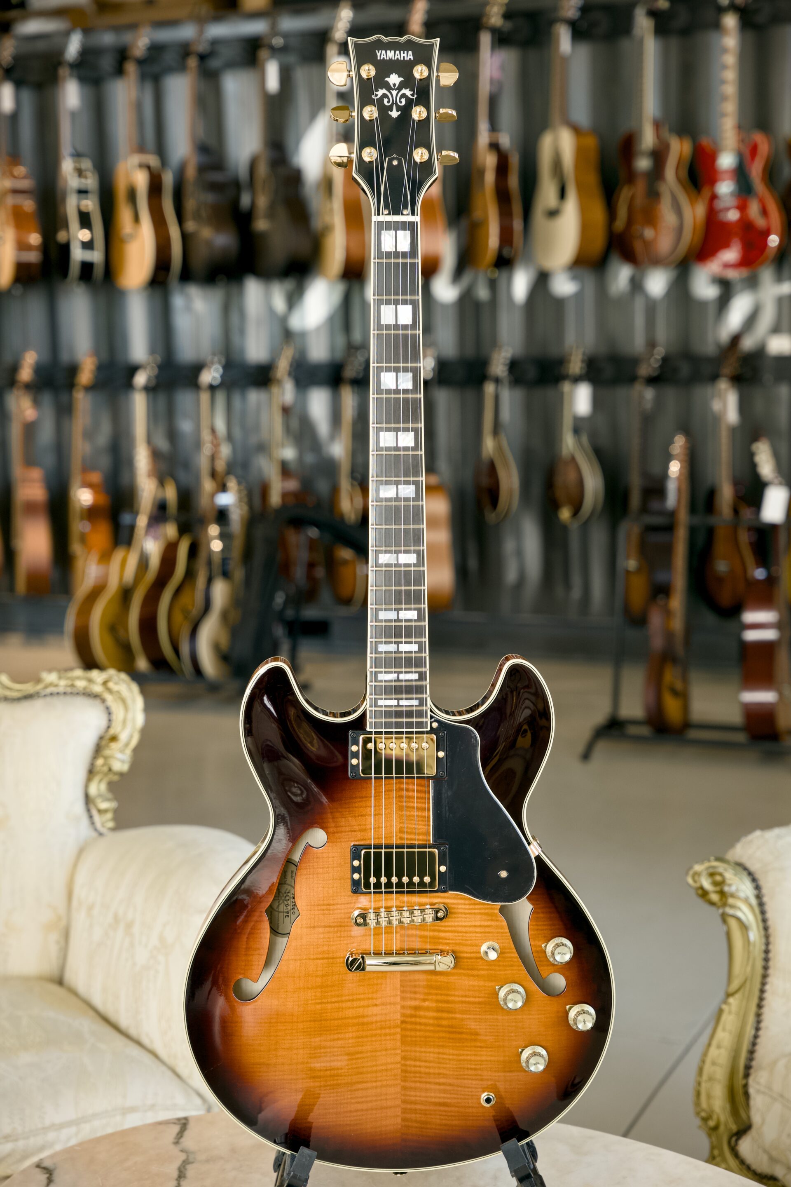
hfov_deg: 23.8
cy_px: 594
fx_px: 1878
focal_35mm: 57
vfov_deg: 35.1
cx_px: 396
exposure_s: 1/125
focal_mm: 57
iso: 500
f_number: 4
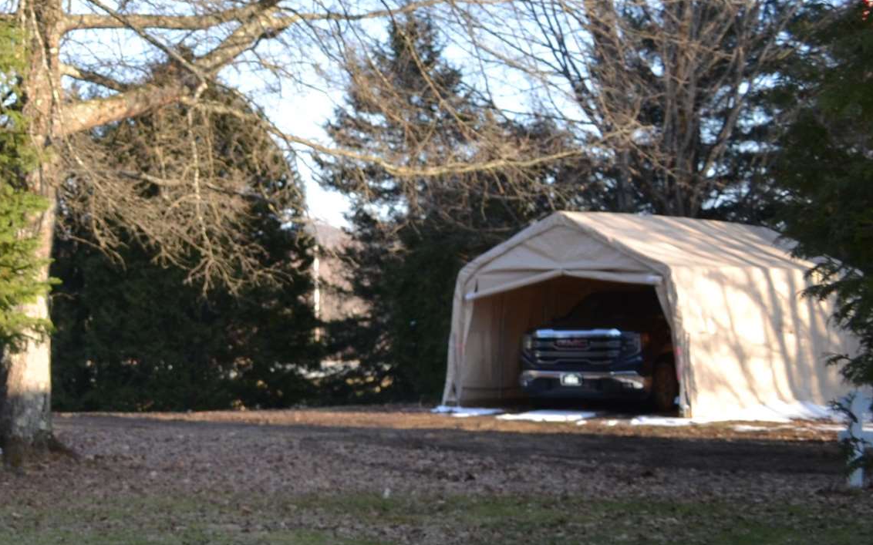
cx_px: -310
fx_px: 1974
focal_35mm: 83
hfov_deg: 22.0
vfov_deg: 15.7
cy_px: 220
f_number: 4.5
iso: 100
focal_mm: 20
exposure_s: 1/200
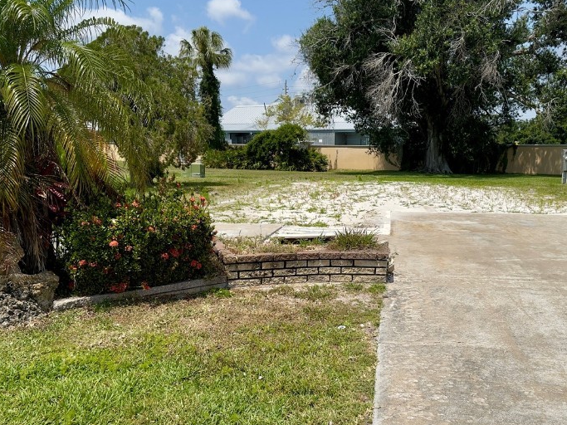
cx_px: 321
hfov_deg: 51.2
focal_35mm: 36
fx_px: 590
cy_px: 260
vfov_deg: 39.4
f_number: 1.78
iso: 80
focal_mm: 6.76
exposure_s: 1/9009
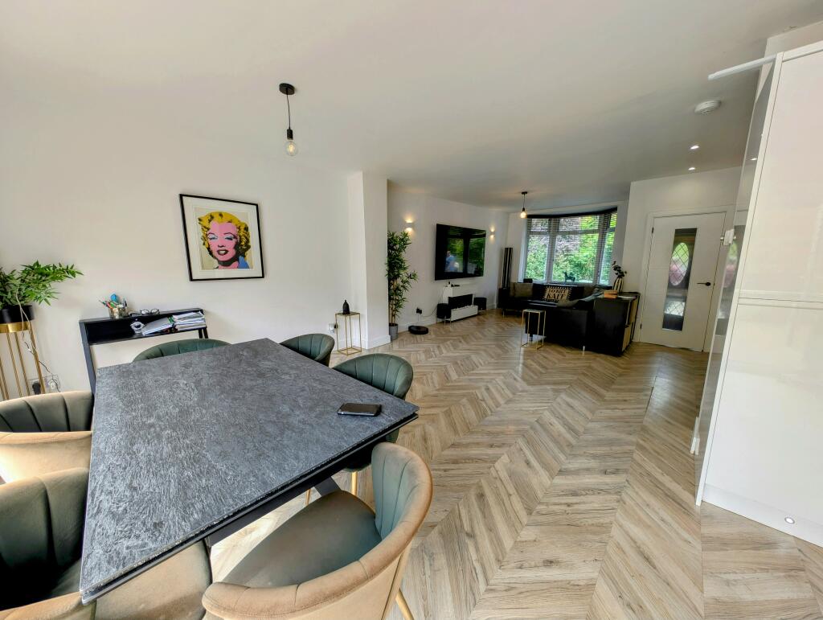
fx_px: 286
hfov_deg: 110.5
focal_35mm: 12
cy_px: 310
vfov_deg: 94.6
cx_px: 412
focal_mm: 2.23
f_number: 1.95
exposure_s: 1/112
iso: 37
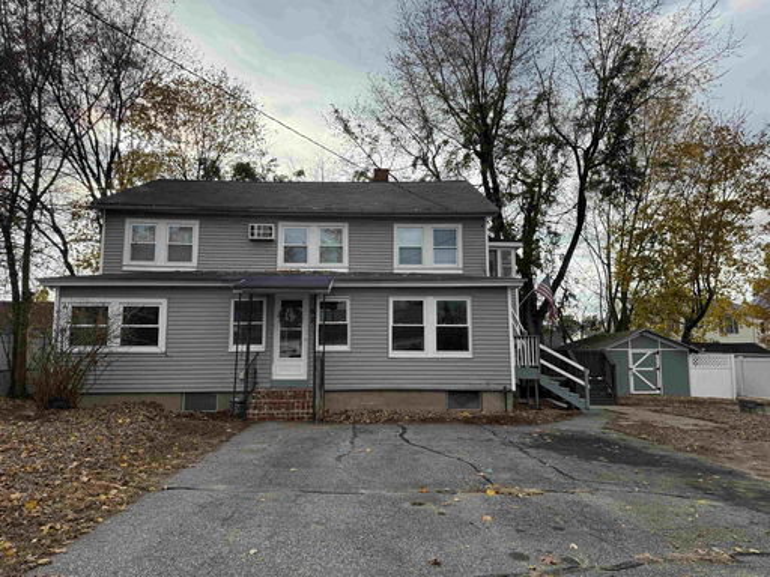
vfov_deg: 56.8
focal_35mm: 24
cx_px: 385
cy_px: 288
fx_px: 534
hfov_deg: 71.6
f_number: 1.78
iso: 100
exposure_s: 1/3145
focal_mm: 6.76
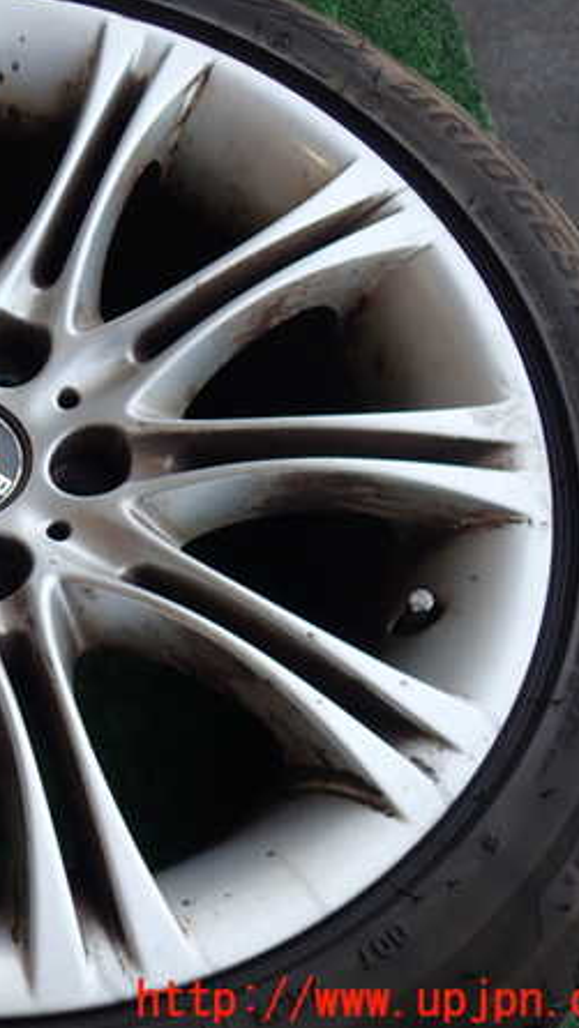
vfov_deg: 46.4
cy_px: 512
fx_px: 1200
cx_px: -35
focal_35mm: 44
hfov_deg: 25.4
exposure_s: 1/200
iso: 100
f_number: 2.3
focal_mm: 5.4
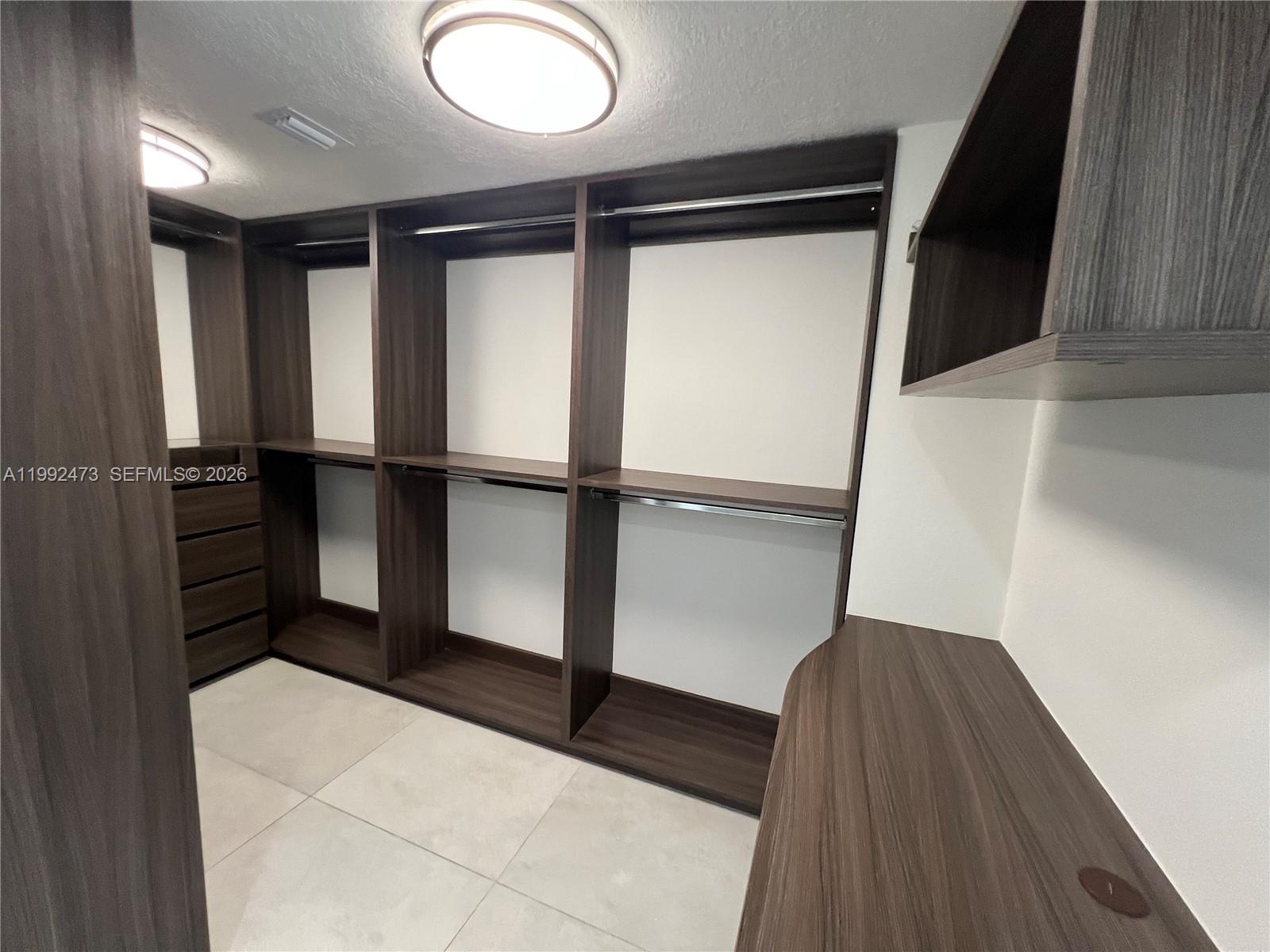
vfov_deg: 89.9
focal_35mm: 13
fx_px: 477
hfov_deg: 106.2
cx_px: 635
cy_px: 476
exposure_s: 1/120
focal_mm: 1.57
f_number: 1.8
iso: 200
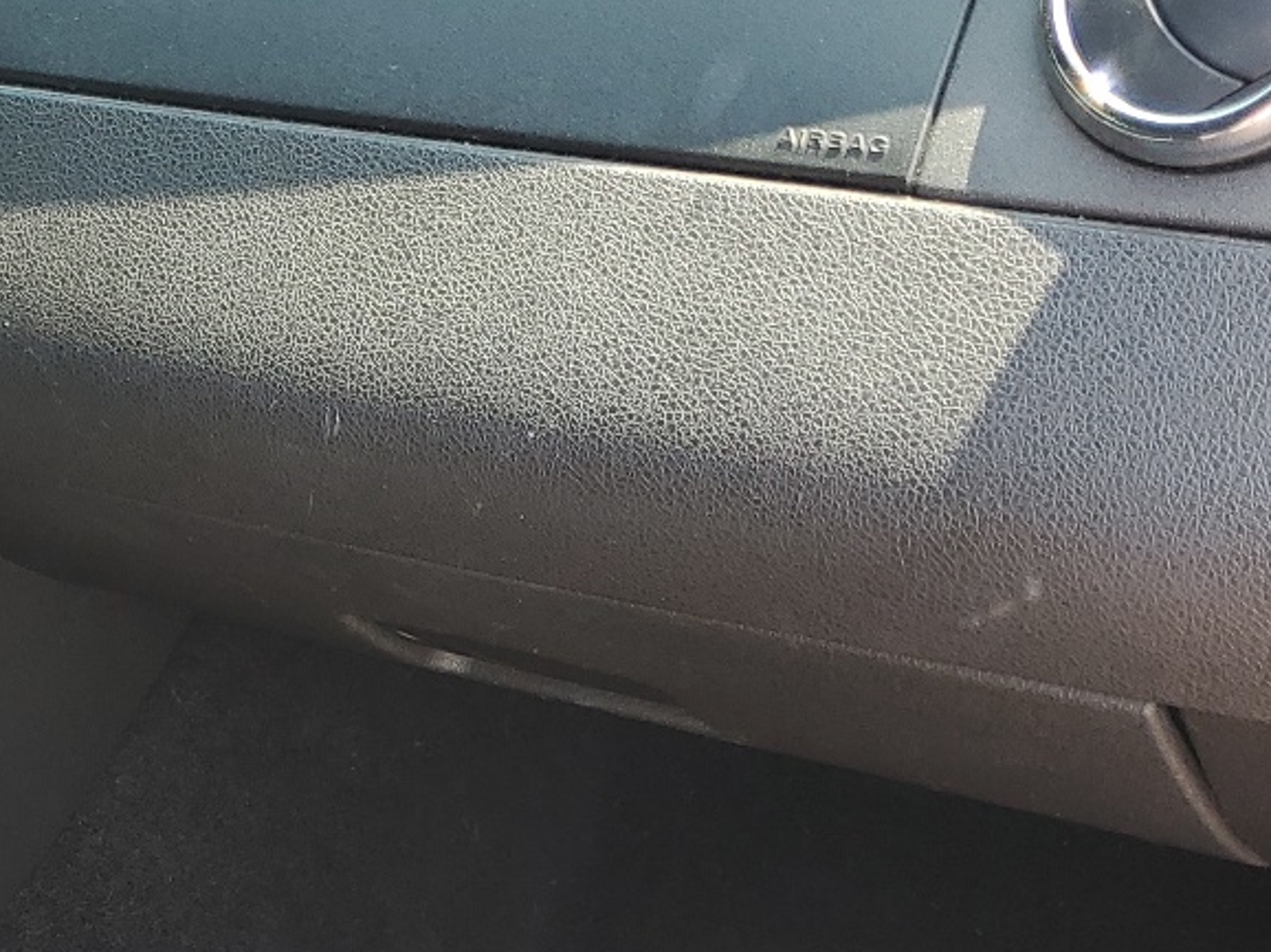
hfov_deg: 25.9
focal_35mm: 72
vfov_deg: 19.9
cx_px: 46
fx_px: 2643
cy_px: 915
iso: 50
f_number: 1.5
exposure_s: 1/217
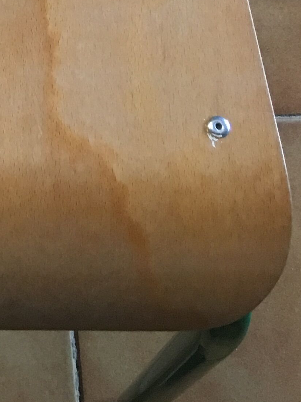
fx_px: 1240
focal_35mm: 107
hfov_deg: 13.1
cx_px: -150
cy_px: -282
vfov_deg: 16.0
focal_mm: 4.15
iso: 100
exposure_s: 1/17
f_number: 2.2
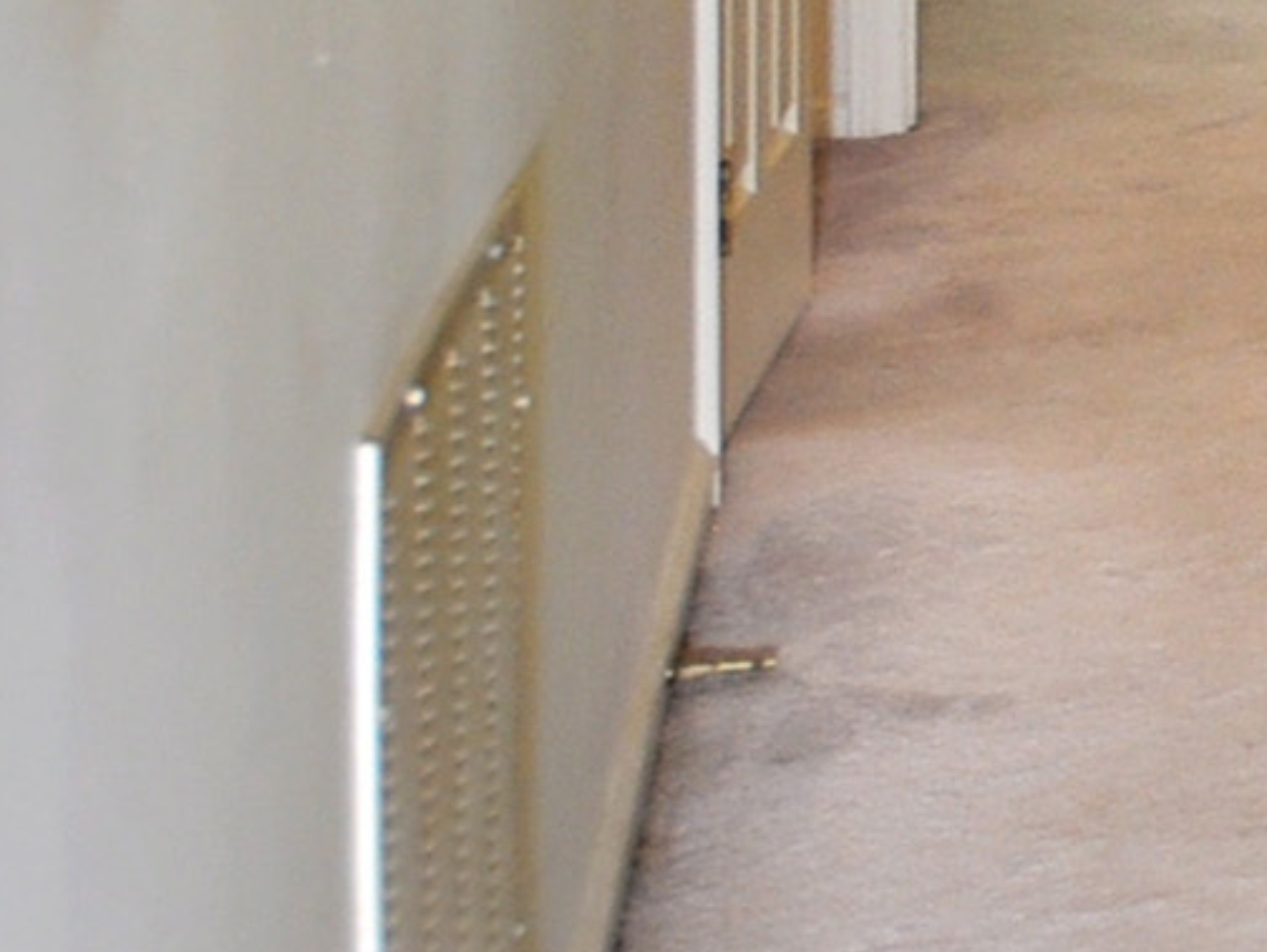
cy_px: -777
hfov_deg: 13.4
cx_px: 3338
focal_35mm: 83
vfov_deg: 15.3
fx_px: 3040
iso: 320
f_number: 3.5
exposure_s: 1/50
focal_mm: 10
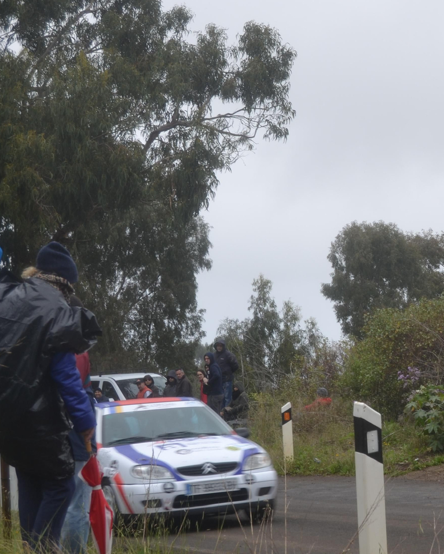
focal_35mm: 94
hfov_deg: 15.8
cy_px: 291
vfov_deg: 20.4
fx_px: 1543
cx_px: 508
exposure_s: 1/160
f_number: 6.3
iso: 100
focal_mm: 32
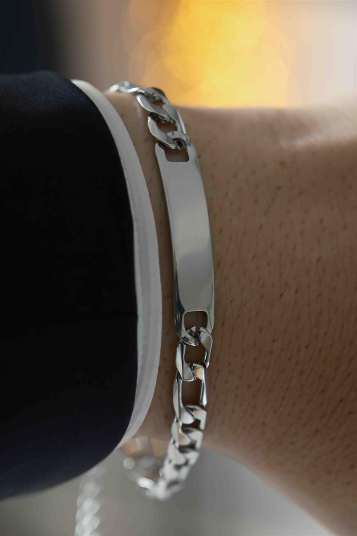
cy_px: 268
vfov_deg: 17.1
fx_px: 1785
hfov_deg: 11.4
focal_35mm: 120
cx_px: 178
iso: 400
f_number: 4
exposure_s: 1/30
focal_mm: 80
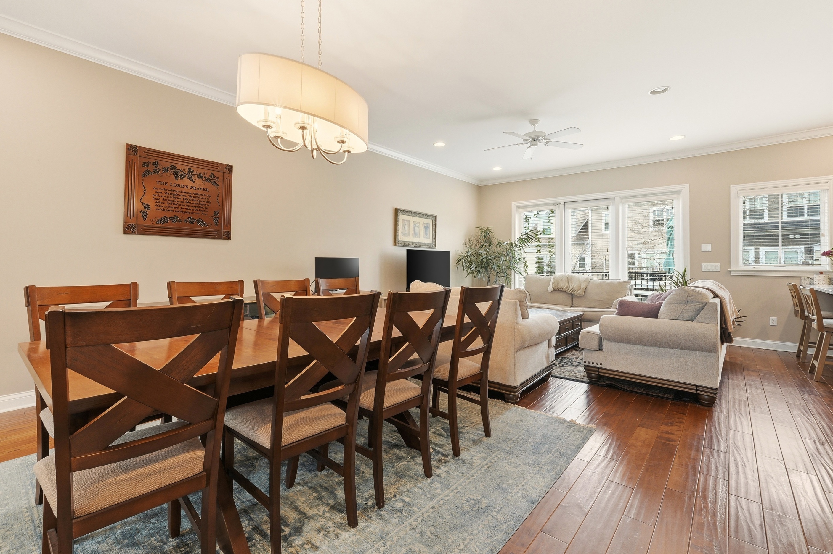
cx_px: 391
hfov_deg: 96.6
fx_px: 370
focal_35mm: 16
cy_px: 260
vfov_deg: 73.6
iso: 400
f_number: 9
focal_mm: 10
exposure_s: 1/125
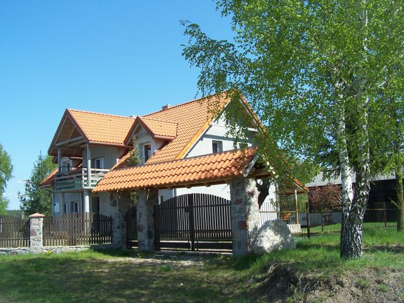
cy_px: 152
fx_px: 443
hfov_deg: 49.0
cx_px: 202
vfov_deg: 37.7
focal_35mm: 38
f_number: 4
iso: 80
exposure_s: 1/500
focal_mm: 6.3
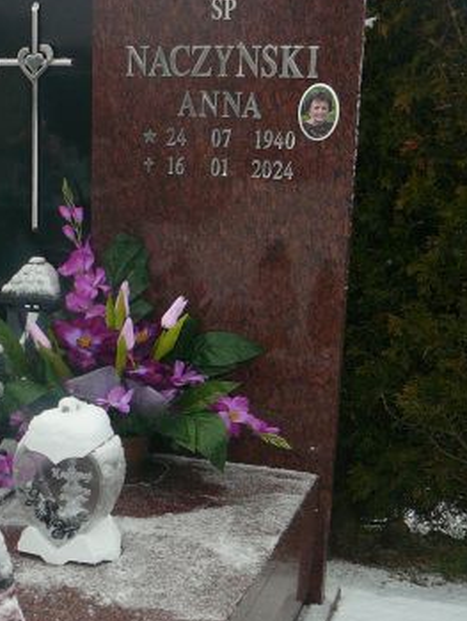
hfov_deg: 22.6
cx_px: 76
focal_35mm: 64
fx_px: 1150
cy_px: 433
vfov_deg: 29.9
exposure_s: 1/60
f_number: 2.8
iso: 100
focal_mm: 5.2
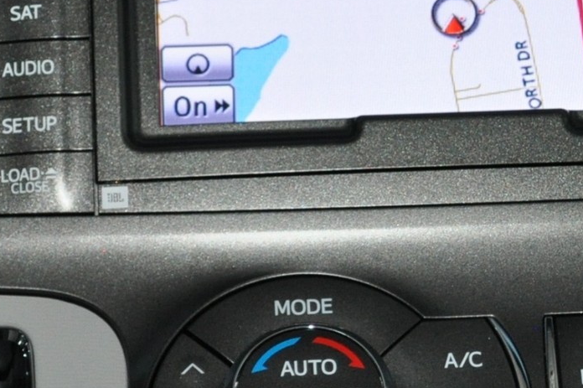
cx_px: 507
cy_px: 53
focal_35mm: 237
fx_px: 3835
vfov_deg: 5.8
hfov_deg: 8.7
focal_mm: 44
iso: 800
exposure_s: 1/60
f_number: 5.3
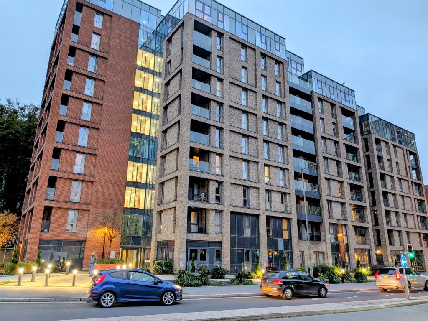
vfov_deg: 56.8
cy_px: 160
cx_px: 214
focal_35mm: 24
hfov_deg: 71.6
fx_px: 297
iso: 215
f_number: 1.7
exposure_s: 1/50
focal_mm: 4.53
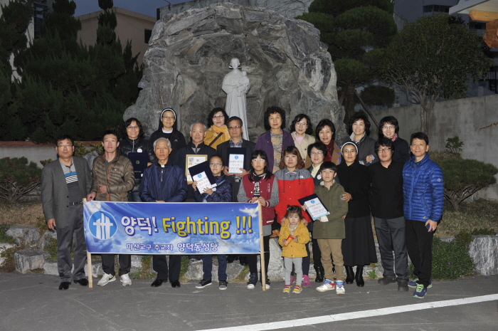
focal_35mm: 35
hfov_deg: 54.5
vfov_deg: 37.8
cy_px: 166
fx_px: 484
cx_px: 249
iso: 200
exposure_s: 1/60
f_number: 5.6
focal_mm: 35
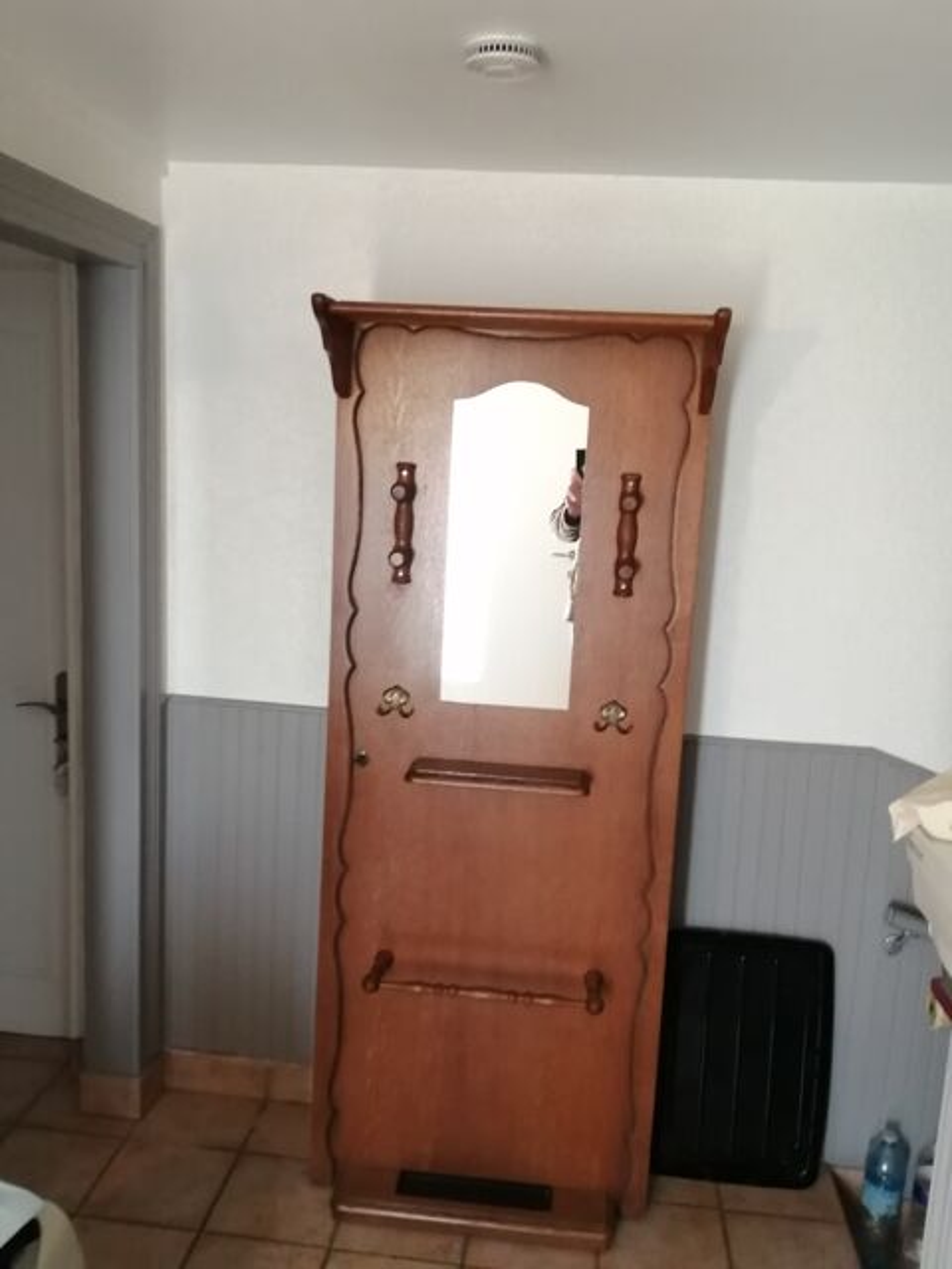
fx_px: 1063
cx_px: 476
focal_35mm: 29
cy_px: 634
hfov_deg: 48.2
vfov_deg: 61.7
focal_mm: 3.6
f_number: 1.8
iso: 400
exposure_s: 1/20
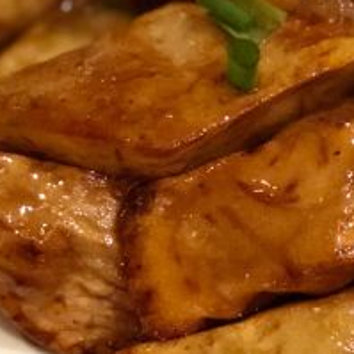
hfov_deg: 9.8
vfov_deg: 9.9
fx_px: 2048
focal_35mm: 177
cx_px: 341
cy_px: 219
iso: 1250
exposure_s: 1/50
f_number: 2.8
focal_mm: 6.6
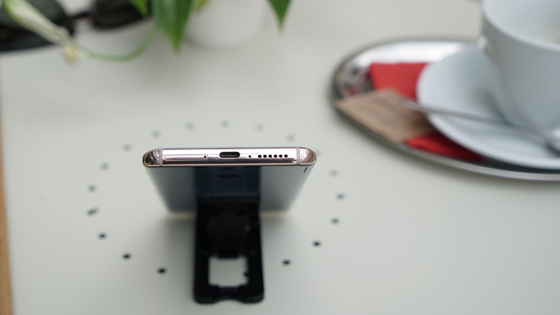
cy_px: 141
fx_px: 950
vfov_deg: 18.8
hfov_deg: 32.8
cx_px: 250
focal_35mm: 64
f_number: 5
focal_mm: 55
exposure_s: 1/200
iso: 100
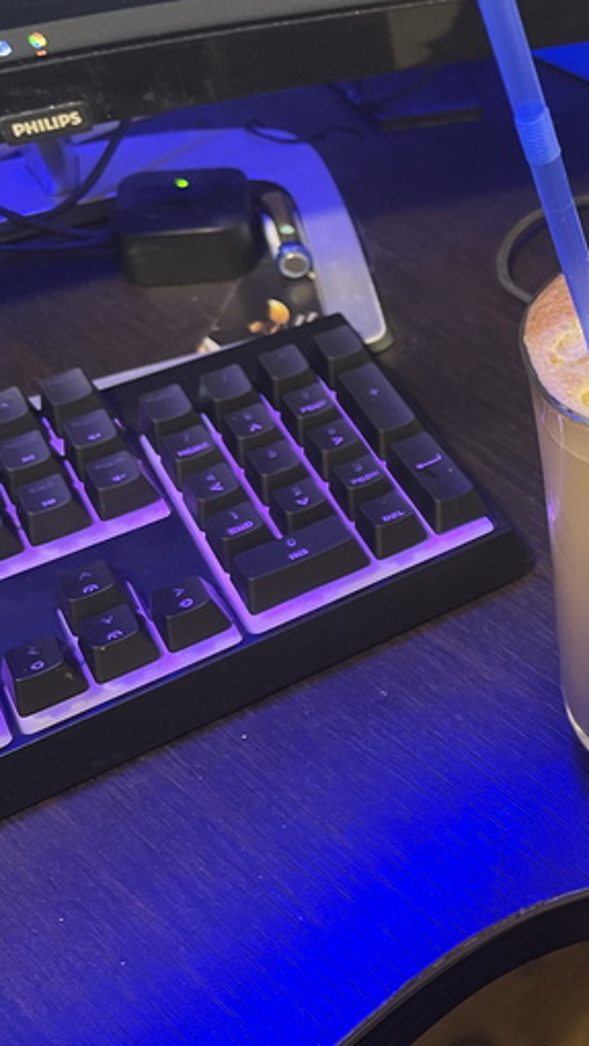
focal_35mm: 44
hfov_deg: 24.1
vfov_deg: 46.4
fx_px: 1221
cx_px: 749
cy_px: 488
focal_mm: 5.1
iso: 500
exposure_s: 1/33
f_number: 1.6
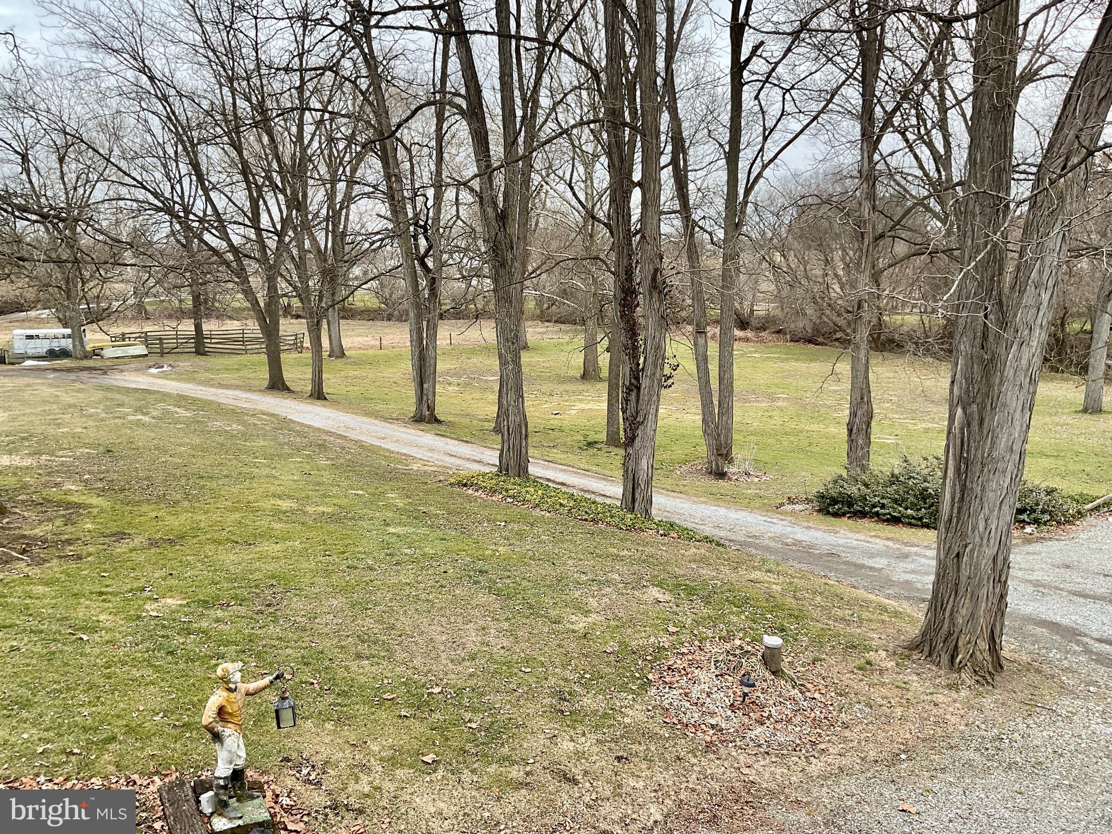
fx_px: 932
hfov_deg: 61.7
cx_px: 556
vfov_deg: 48.2
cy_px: 417
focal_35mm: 29
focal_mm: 3
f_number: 1.8
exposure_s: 1/247
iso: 16
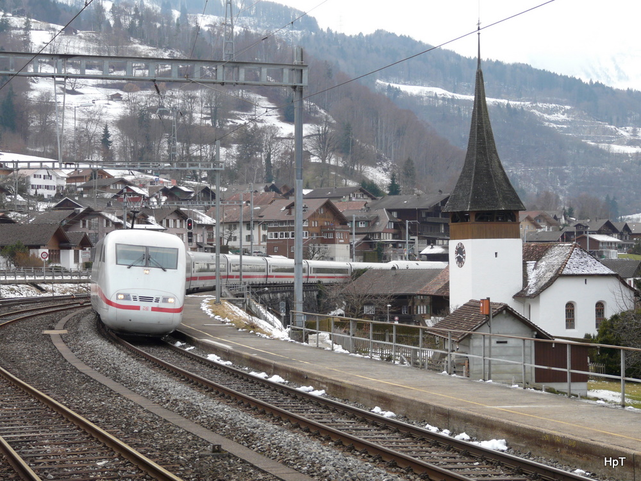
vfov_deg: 19.1
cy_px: 240
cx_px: 320
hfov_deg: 25.3
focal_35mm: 77
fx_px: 1426
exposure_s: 1/200
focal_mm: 12.6
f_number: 4
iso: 100
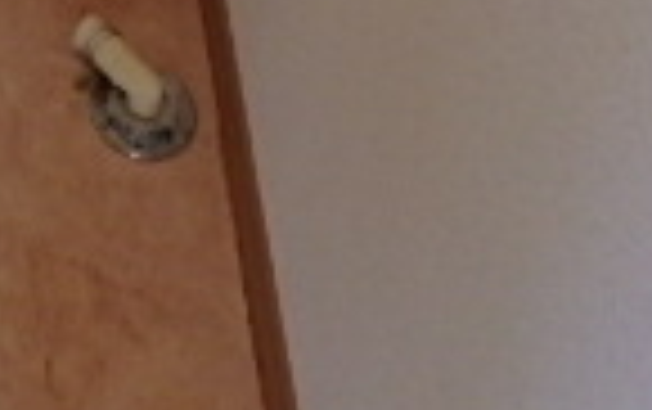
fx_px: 1743
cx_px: -234
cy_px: -649
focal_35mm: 98
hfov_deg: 19.3
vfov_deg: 10.8
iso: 200
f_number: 3.5
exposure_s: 1/30
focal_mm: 3.7
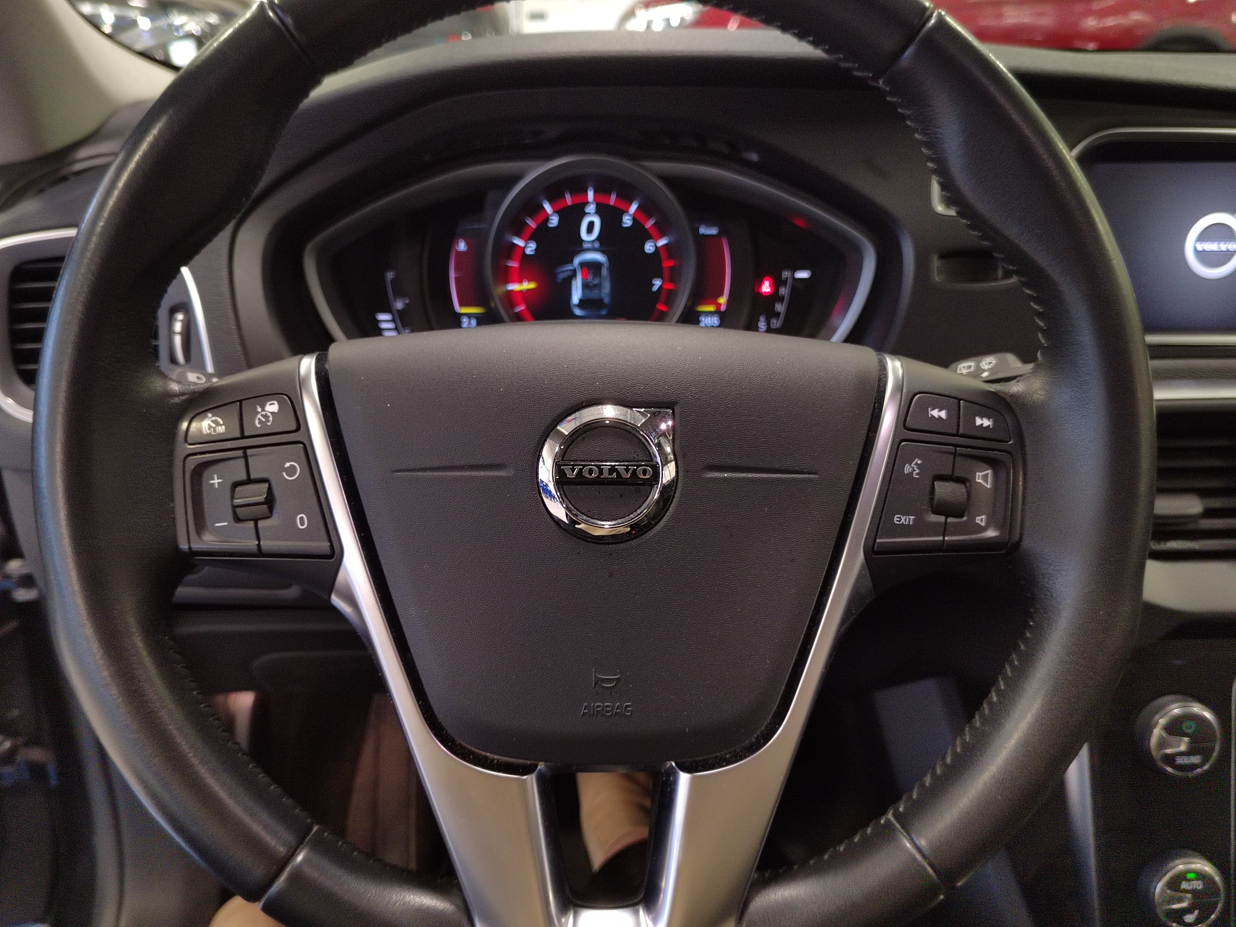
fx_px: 1035
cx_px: 618
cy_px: 464
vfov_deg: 48.2
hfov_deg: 61.7
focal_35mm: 29
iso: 1506
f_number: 1.9
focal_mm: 5.52
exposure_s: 1/50
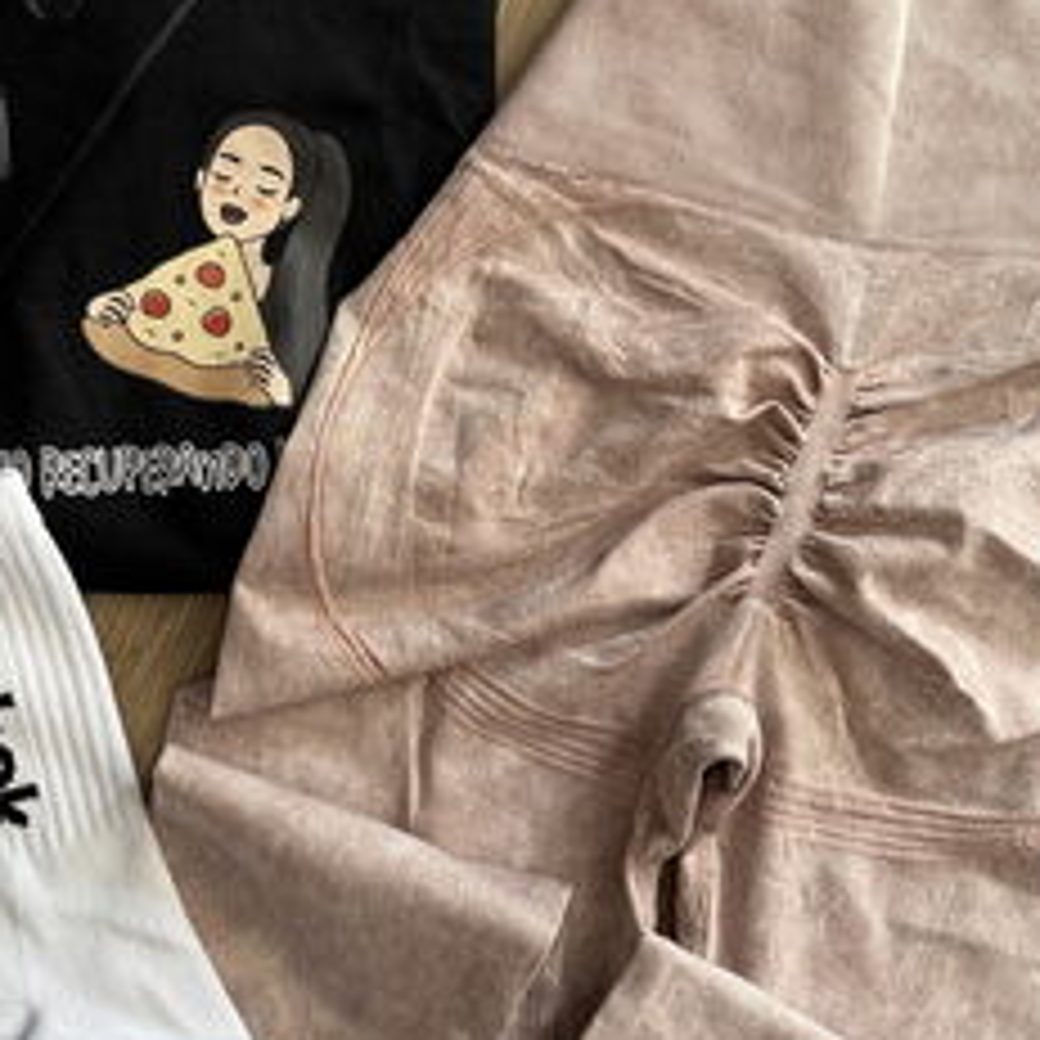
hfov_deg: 34.6
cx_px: 419
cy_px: 461
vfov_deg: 34.6
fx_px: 1666
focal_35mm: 49
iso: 200
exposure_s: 1/91
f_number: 1.78
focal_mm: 6.76
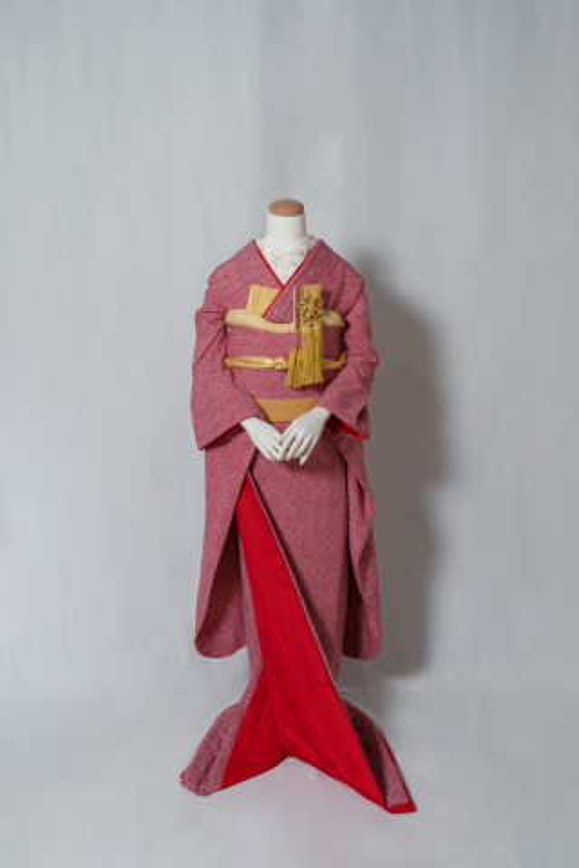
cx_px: 290
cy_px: 434
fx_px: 917
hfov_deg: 35.1
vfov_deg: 50.7
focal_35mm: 38
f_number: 5
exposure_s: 1/100
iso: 320
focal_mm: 38
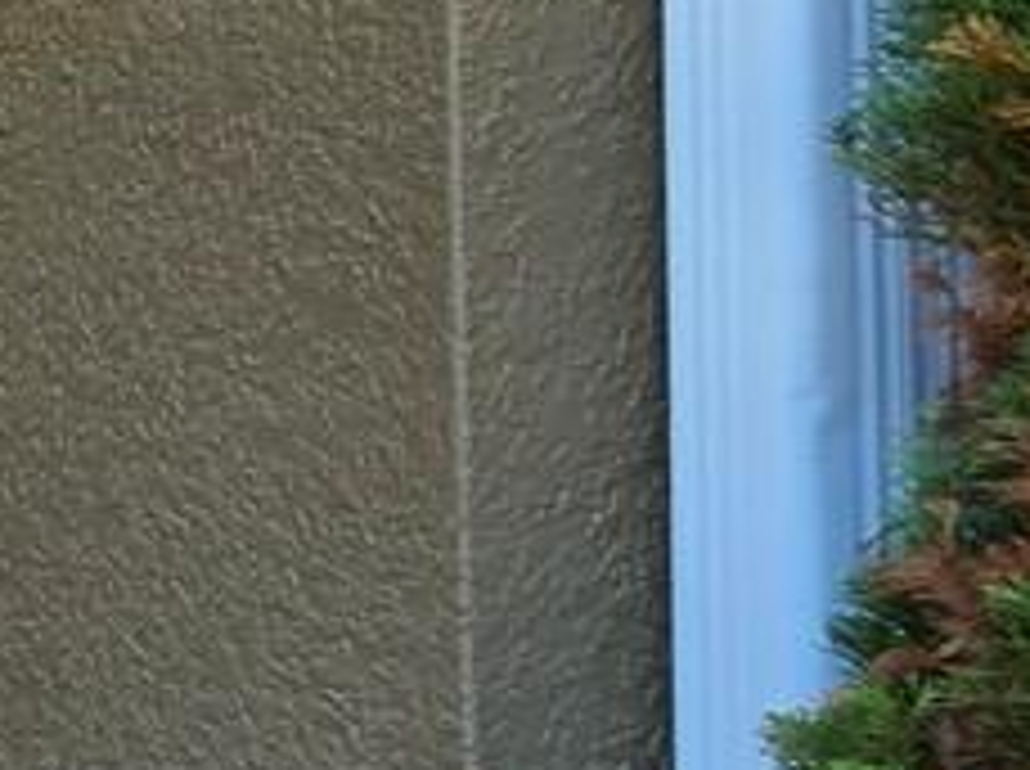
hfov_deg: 14.2
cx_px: -1471
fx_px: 2703
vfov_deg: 16.2
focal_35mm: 91
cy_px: 509
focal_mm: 2.2
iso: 40
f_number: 1.9
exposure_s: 1/120
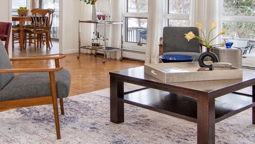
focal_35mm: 48
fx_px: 328
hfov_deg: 42.4
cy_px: 0
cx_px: 109
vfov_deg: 23.7
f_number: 8
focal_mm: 11
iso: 640
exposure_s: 1/100
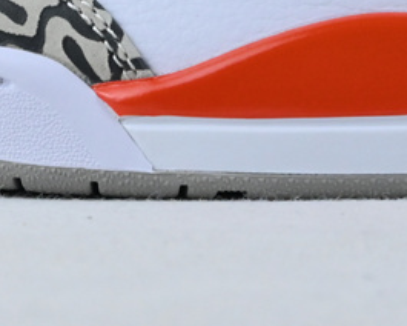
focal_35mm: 236
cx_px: 405
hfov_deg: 8.1
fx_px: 2844
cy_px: -131
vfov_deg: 6.5
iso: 1000
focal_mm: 37
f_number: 10
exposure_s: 1/200
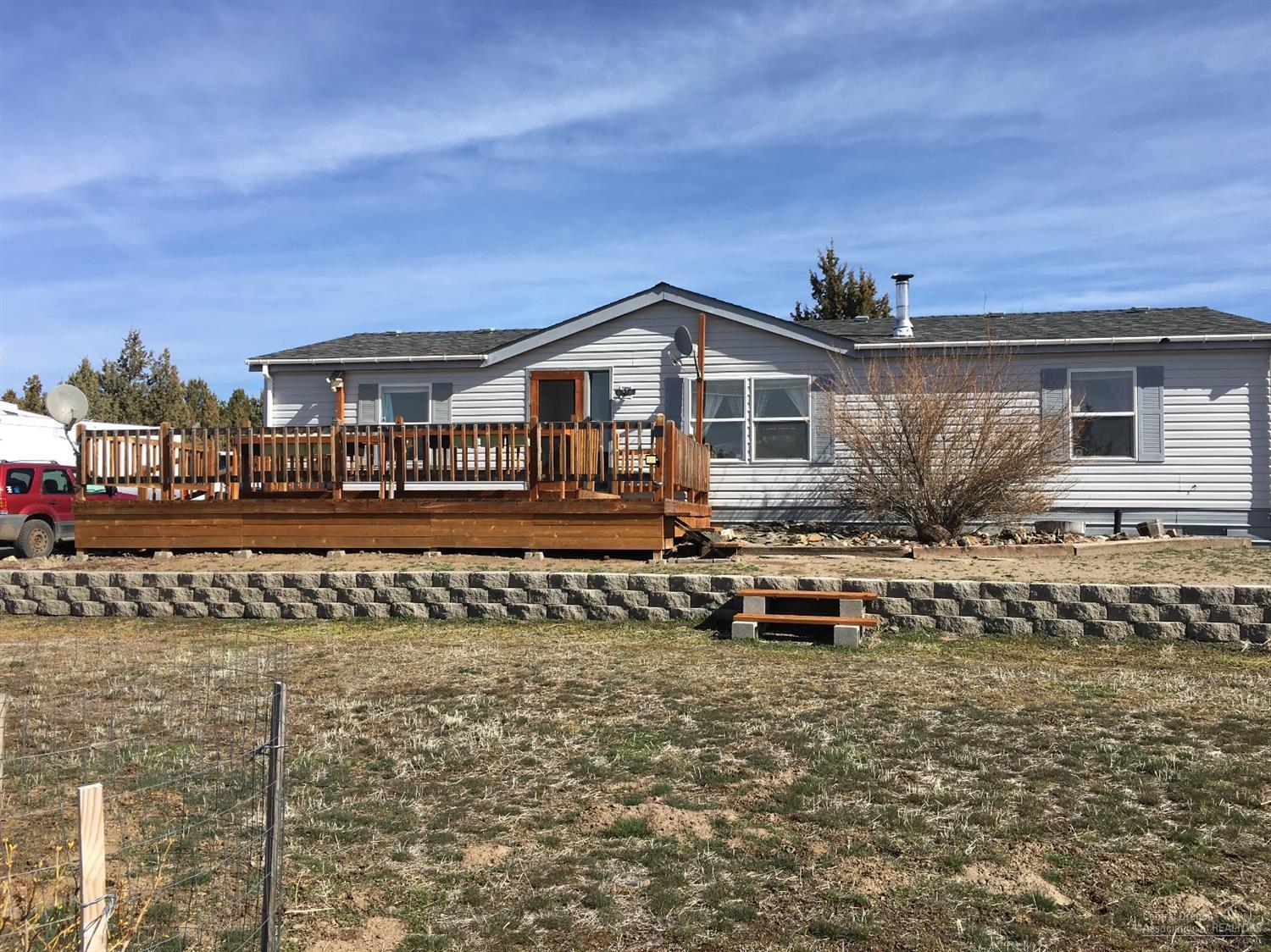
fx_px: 1064
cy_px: 476
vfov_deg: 48.2
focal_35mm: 29
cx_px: 636
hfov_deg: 61.7
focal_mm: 4.15
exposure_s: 1/1350
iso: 25
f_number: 2.2
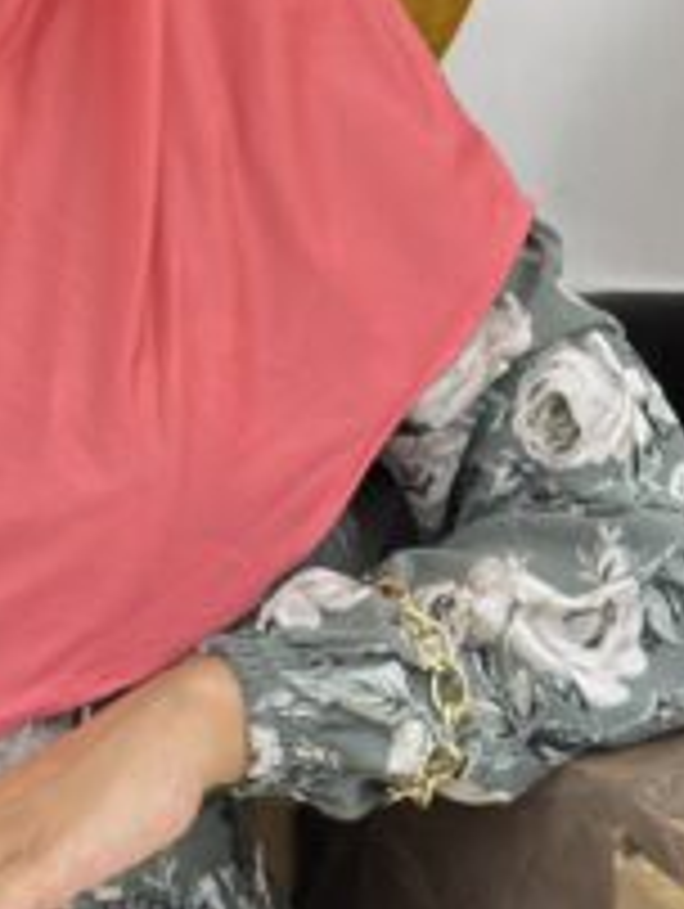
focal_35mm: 122
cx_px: -81
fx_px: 3207
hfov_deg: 12.0
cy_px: -117
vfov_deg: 15.6
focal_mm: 6.86
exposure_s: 1/60
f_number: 1.78
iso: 250
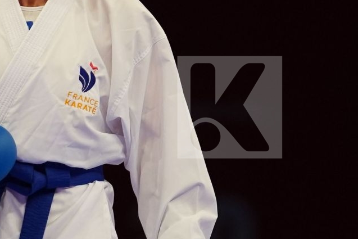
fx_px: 7529
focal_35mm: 757
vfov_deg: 1.8
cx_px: 39
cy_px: 107
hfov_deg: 2.7
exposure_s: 1/1000
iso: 2000
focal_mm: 179
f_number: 2.8
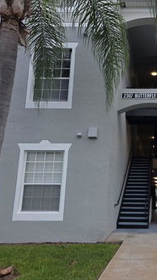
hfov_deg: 29.2
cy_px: 139
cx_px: 157
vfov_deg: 52.8
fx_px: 281
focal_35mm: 38
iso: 12
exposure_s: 1/60
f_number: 1.7
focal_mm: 6.3
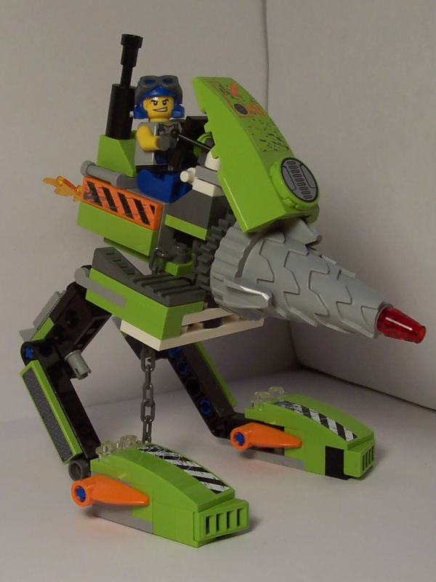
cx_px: 218
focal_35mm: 37
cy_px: 291
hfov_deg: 38.7
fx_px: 621
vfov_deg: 50.1
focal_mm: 5.6
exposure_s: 1/90
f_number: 2.8
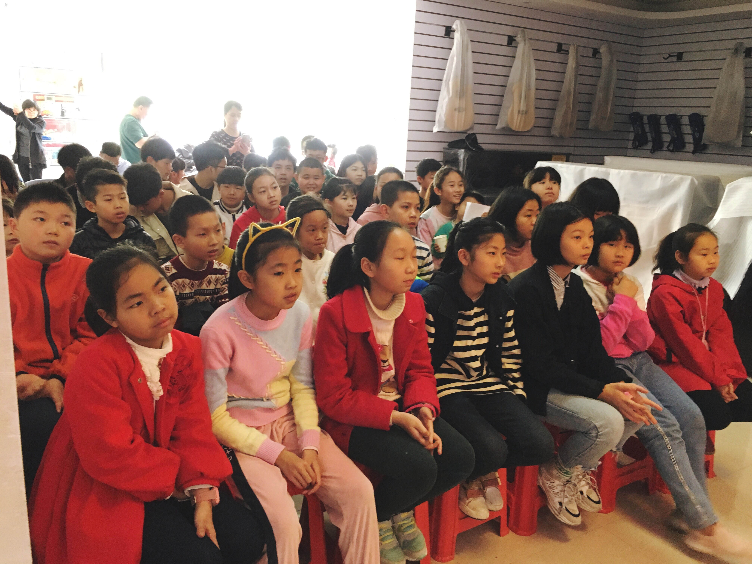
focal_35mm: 29
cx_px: 376
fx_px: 630
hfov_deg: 61.7
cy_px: 282
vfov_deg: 48.2
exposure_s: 1/17
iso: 200
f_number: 2.2
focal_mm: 4.15
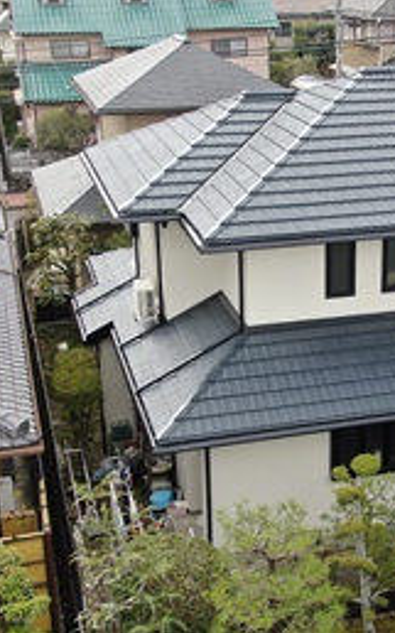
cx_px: 348
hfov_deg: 21.5
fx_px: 1017
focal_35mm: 59
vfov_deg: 34.6
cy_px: 314
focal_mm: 7.07
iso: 100
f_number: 3.5
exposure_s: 1/200
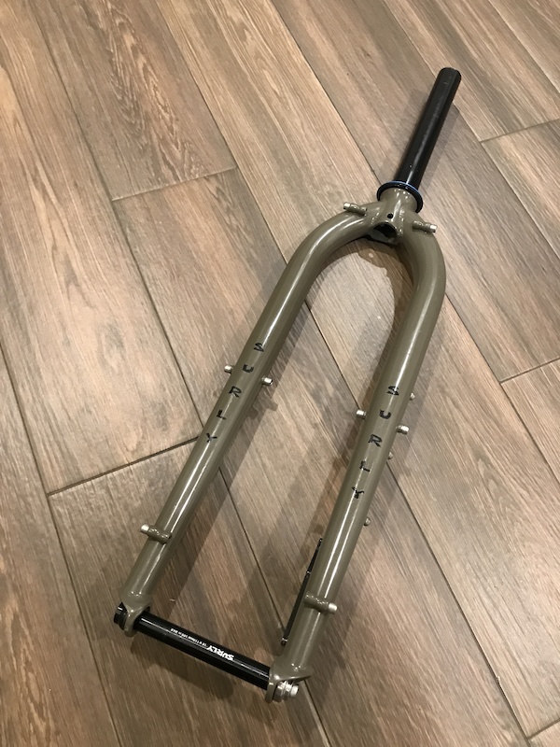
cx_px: 280
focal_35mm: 28
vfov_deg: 63.4
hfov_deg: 49.7
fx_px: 604
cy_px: 374
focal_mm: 3.99
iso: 100
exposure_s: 1/13
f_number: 1.8
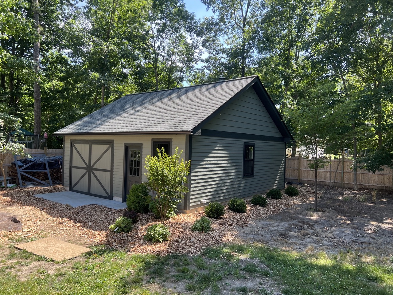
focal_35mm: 26
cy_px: 148
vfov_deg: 53.1
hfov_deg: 67.3
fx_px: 295
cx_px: 196
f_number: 1.5
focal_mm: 5.7
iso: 50
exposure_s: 1/533
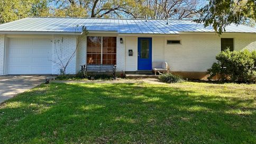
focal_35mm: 27
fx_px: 183
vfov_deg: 42.2
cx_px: 128
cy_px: 47
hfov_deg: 69.9
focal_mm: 6.86
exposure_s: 1/1495
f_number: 1.78
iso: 80
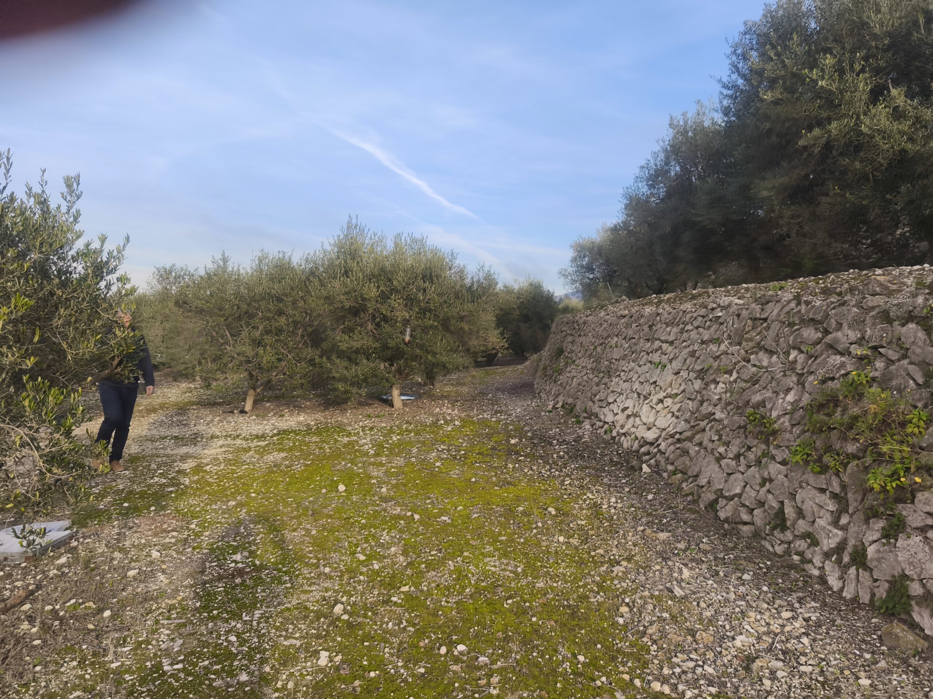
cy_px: 350
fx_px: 620
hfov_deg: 73.9
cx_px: 466
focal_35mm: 23
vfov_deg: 58.9
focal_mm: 5.35
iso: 80
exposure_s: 1/1202
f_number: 1.7
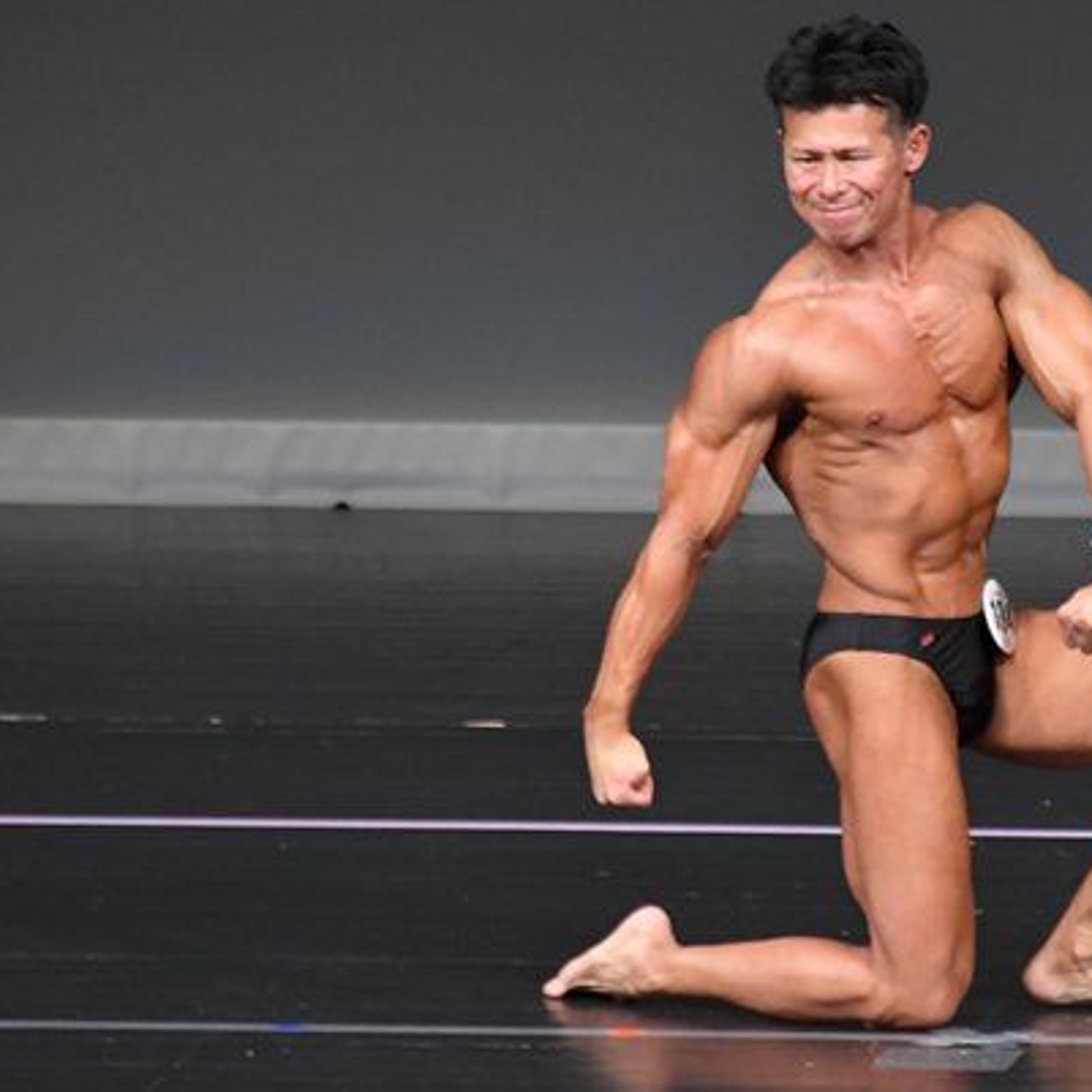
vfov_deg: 2.4
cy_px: 542
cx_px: 914
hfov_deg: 2.4
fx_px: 26339
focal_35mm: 738
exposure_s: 1/400
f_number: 5.6
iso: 4000
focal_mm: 300
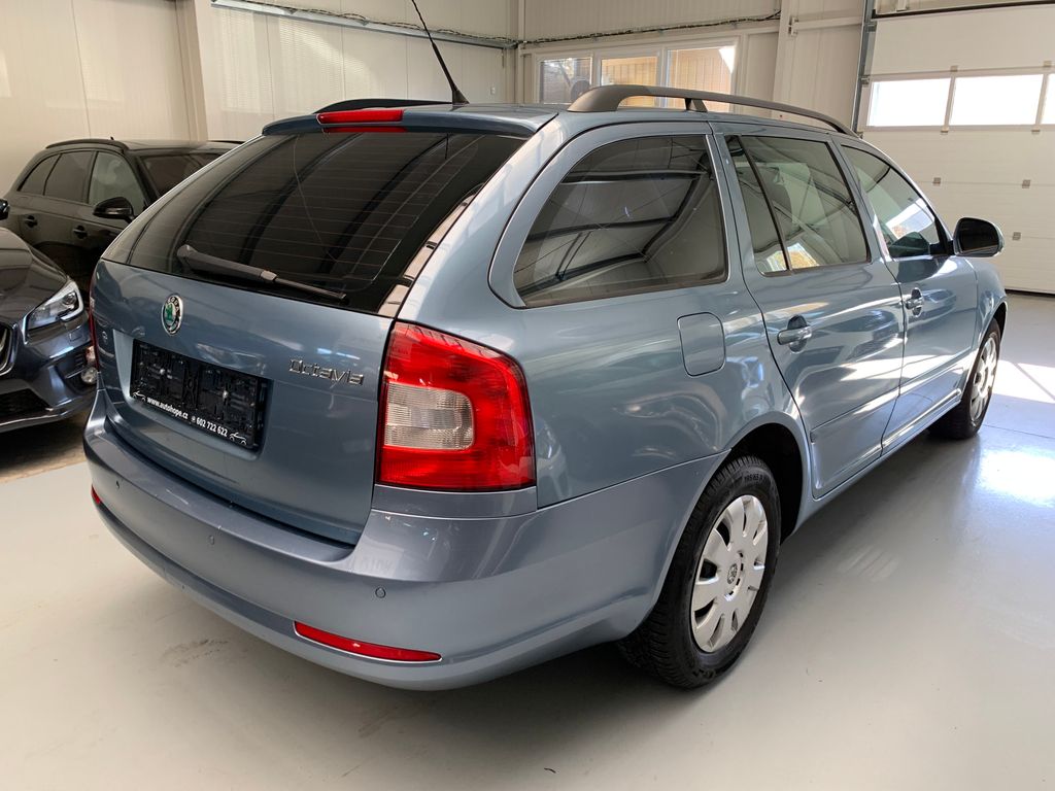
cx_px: 528
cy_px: 396
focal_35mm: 26
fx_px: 792
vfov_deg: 53.1
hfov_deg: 67.3
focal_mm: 4.25
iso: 100
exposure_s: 1/68
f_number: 1.8
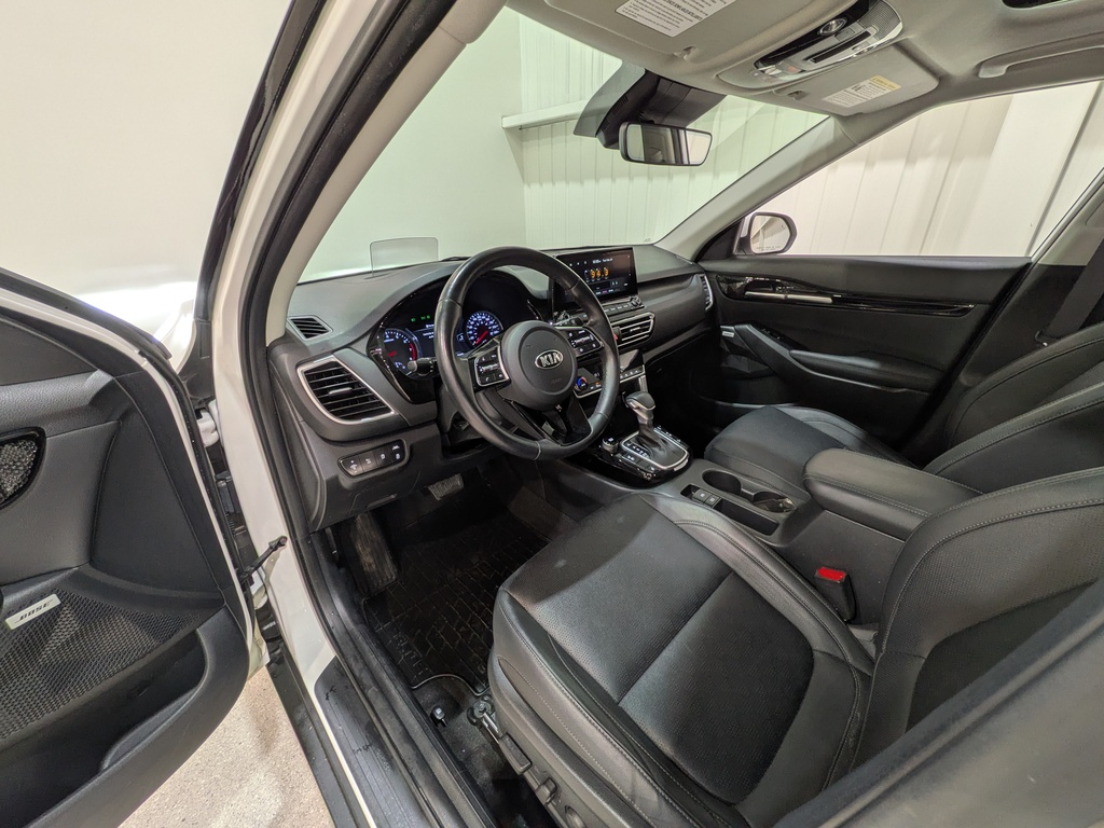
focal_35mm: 14
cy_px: 414
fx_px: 446
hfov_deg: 102.1
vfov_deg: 85.7
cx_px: 552
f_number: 2.2
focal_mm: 1.83
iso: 57
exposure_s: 1/50
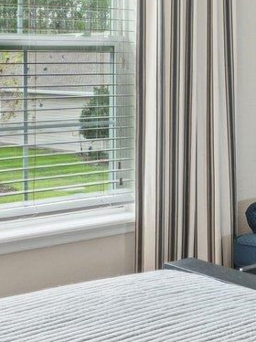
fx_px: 795
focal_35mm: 81
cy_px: 86
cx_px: 359
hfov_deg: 16.9
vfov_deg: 24.0
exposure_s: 1/2
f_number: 9
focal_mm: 15.3
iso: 100
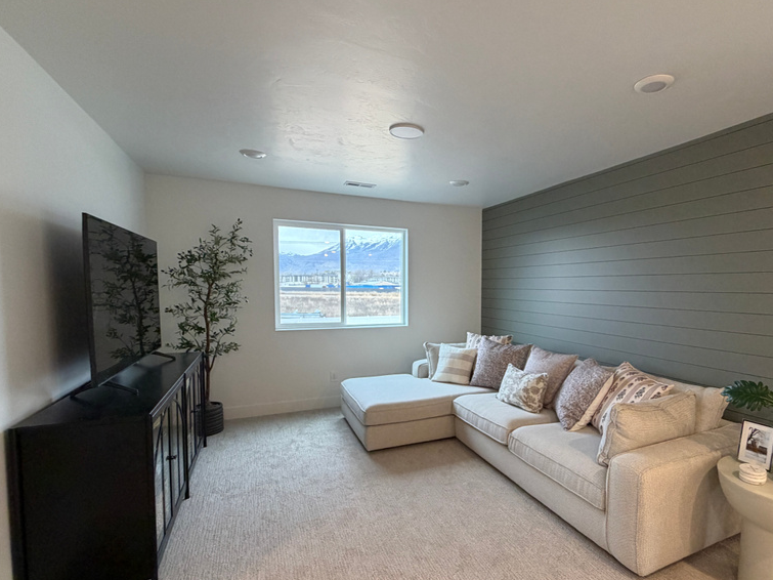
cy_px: 315
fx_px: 424
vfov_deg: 68.5
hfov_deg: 83.2
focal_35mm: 19
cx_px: 478
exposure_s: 1/60
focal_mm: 2.22
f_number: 2.2
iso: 200
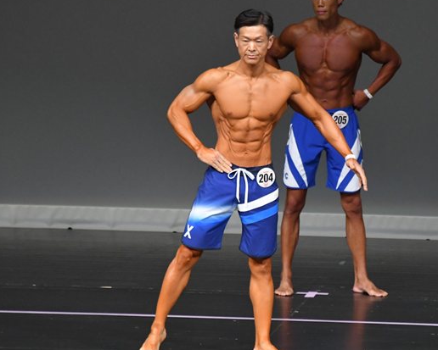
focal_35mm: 444
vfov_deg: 3.5
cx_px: 310
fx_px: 5757
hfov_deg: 4.4
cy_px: 165
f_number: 5.6
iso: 4000
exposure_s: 1/400
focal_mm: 210
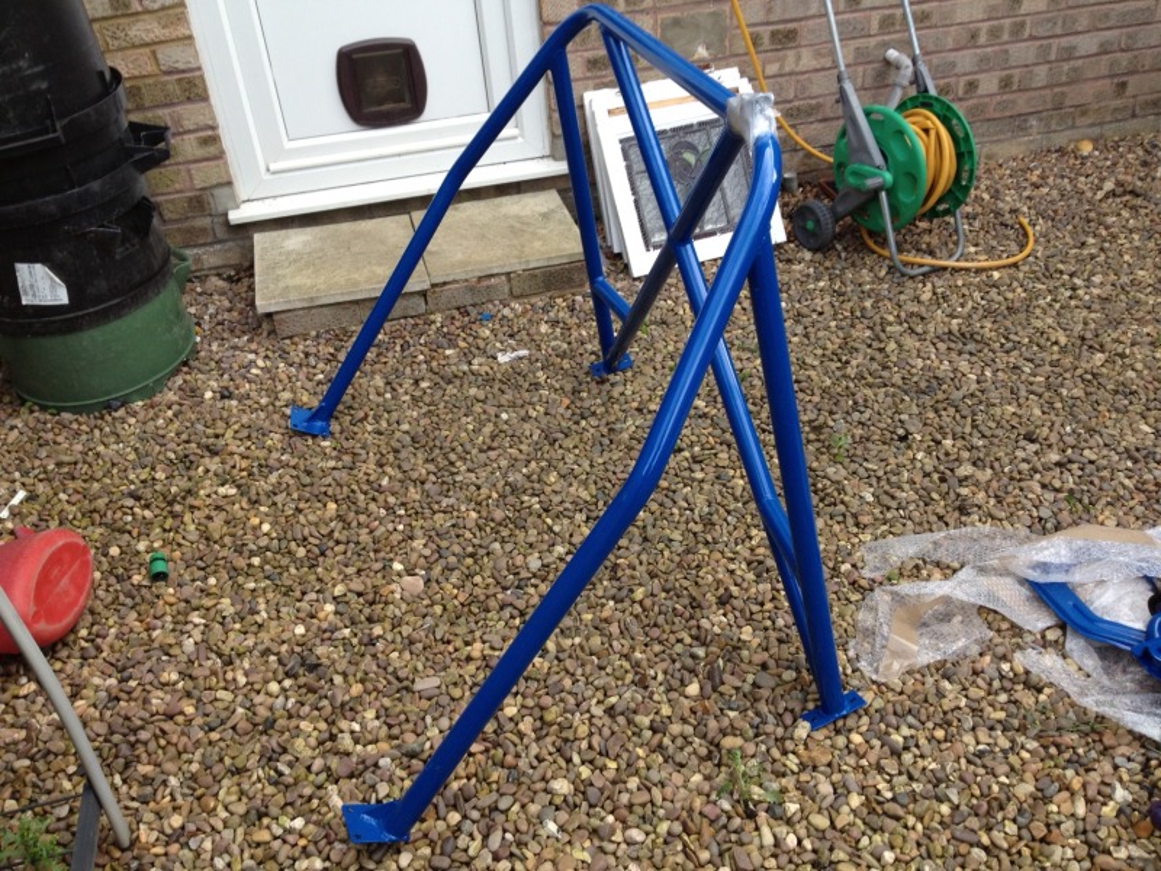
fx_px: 1174
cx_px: 580
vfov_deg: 40.7
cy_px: 436
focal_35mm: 35
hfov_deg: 52.6
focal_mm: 4.3
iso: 64
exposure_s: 1/180
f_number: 2.4
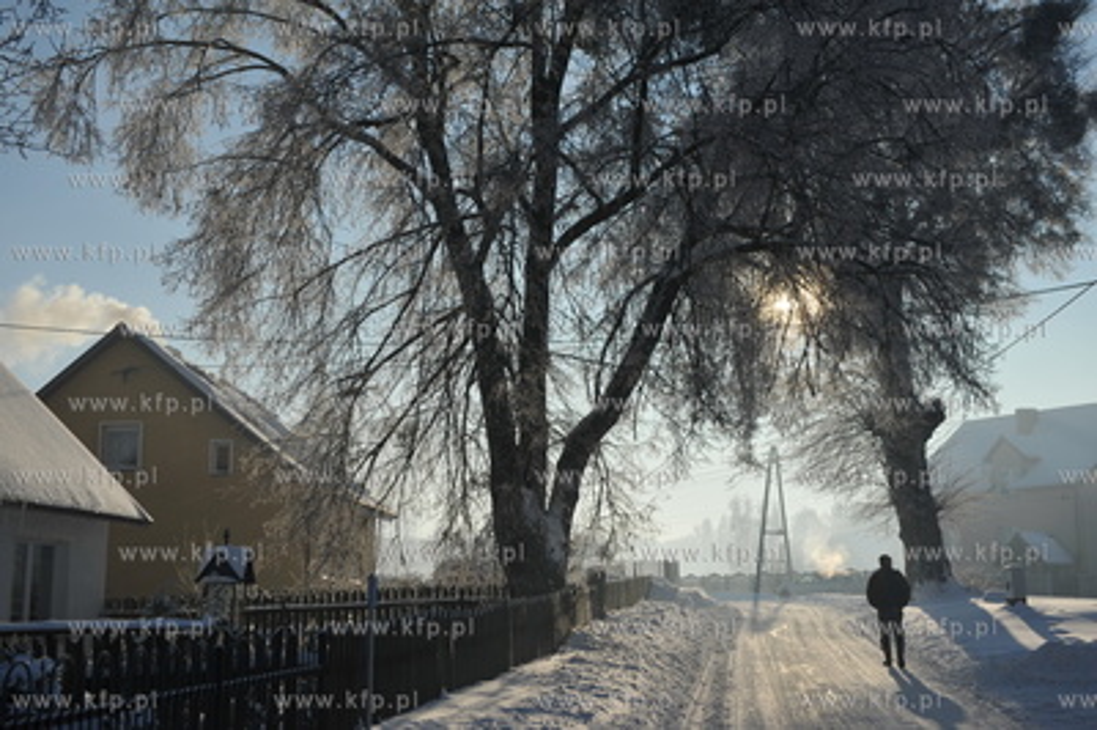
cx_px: 548
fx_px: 1583
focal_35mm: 52
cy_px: 365
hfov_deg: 38.2
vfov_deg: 25.9
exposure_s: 1/2500
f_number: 6.3
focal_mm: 52
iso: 200
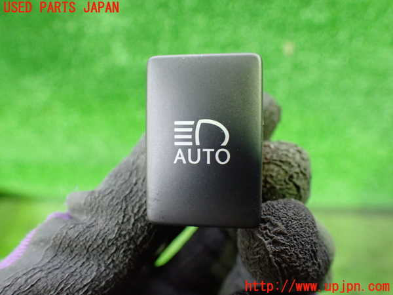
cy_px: 148
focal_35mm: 30
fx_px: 341
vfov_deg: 46.8
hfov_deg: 60.0
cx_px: 196
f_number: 2.3
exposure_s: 1/30
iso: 1000
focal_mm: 5.4
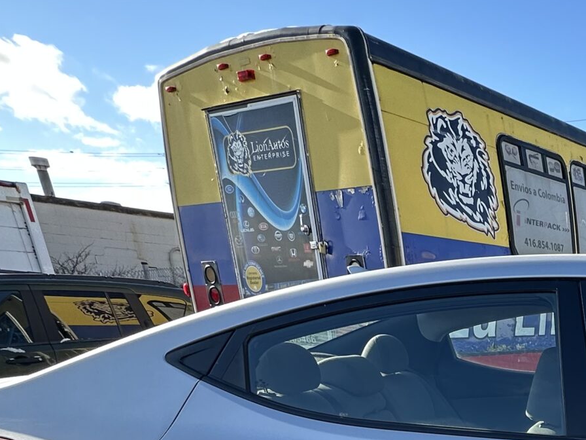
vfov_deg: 29.3
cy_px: 568
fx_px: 677
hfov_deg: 37.4
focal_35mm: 40
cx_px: 676
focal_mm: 2.22
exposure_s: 1/415
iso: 40
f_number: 2.2
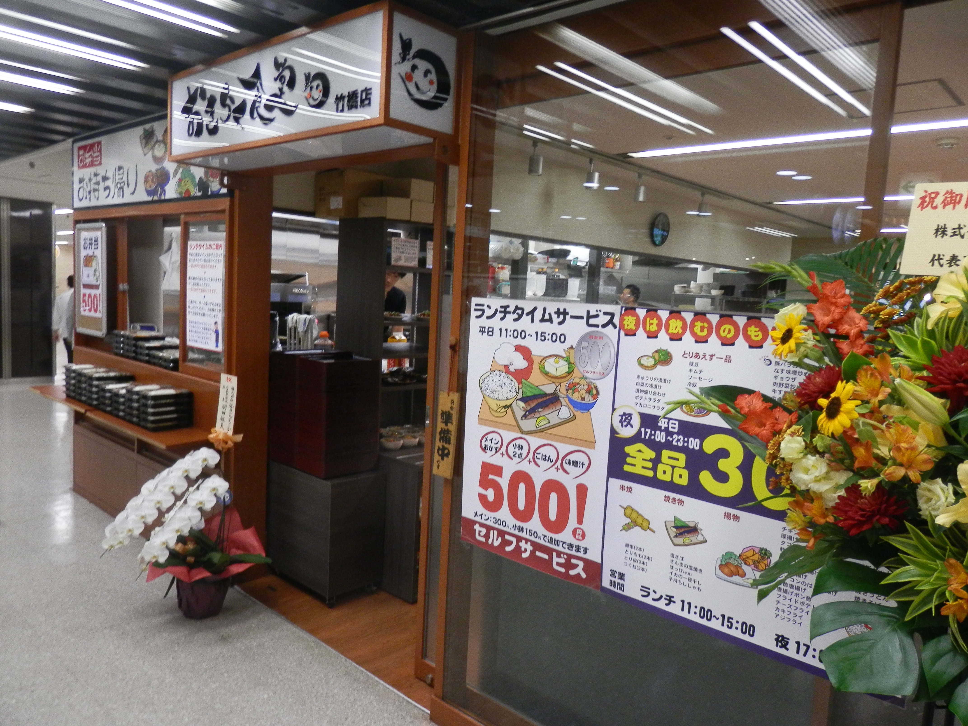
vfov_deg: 54.9
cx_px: 484
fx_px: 699
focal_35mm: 25
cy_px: 363
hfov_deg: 69.4
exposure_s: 1/30
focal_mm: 4.5
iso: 160
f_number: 3
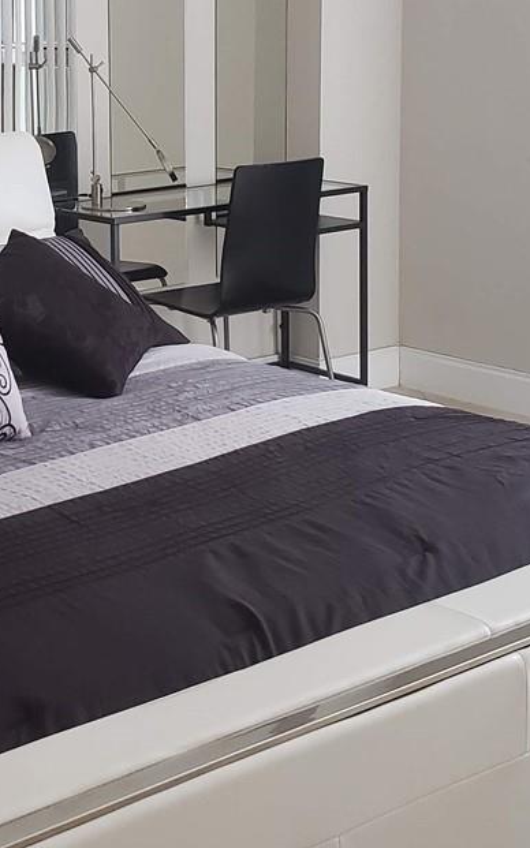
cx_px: 78
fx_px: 1641
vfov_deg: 28.7
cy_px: 249
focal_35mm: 71
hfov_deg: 18.1
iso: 320
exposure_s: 1/60
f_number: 2.4
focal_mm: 4.3
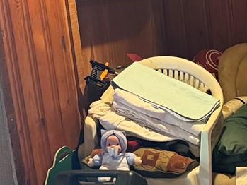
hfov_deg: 15.0
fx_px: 785
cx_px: 477
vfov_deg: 13.3
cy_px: 185
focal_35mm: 110
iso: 800
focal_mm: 6.76
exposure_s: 1/40
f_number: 1.78
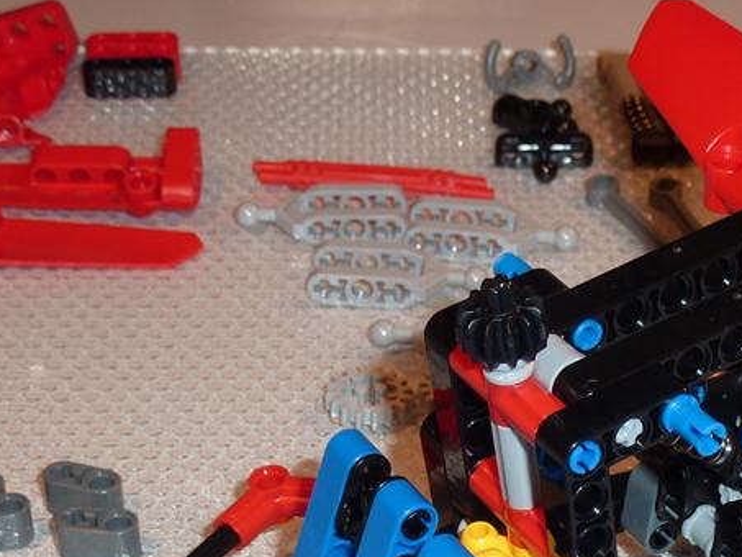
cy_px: 598
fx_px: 2037
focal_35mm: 95
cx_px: 486
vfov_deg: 15.2
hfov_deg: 20.6
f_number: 3.7
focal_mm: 6.9
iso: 100
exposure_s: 1/30
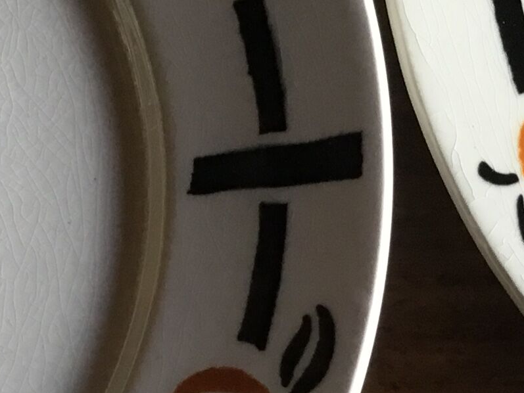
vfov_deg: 11.4
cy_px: 520
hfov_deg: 15.3
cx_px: 467
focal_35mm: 127
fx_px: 1923
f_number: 2.4
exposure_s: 1/33
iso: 40
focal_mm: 3.3
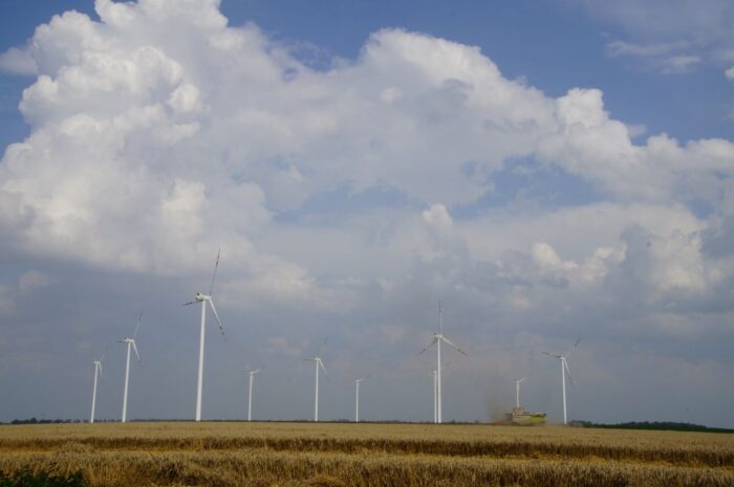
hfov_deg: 43.6
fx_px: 916
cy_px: 244
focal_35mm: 45
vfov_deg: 29.8
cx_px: 367
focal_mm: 30
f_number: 22
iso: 200
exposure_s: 1/160
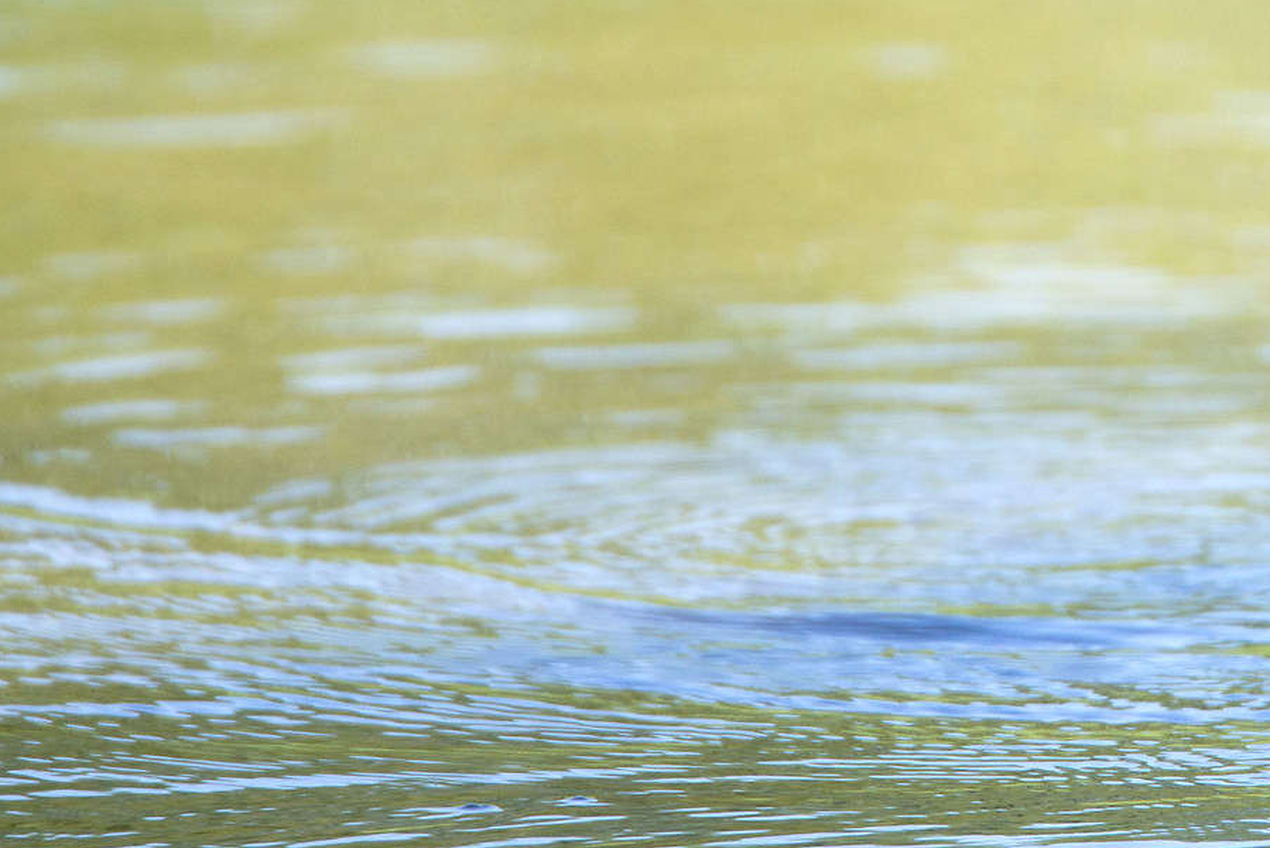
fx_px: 56495
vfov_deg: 0.9
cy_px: -3
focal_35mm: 1601
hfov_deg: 1.3
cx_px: 1423
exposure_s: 1/2000
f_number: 6.3
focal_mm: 600
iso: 400
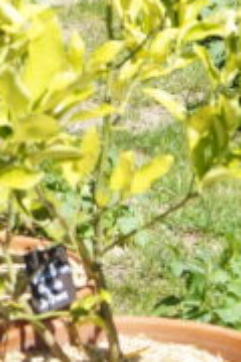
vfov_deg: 9.3
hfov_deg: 6.6
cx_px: -181
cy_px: -398
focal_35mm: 205
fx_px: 2058
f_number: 8
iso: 100
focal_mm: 24
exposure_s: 1/125
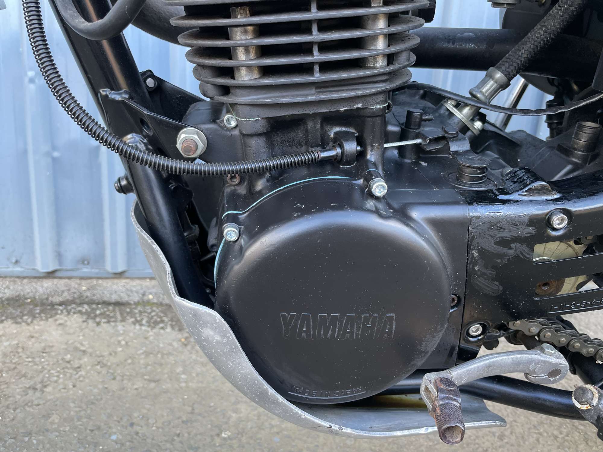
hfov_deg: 67.3
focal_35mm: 26
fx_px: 453
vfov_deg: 53.1
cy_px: 226
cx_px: 302
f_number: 1.6
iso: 125
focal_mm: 4.2
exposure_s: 1/121
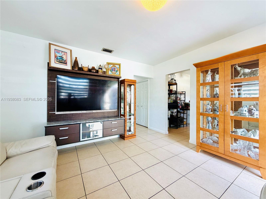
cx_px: 133
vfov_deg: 85.7
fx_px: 108
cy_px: 100
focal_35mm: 14
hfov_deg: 102.1
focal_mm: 2.22
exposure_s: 1/120
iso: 200
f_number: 2.2
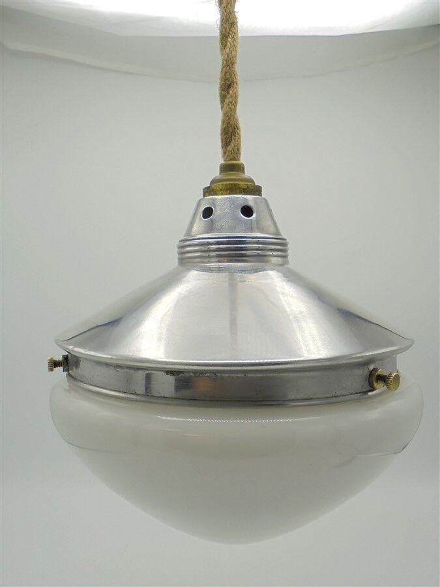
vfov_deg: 61.7
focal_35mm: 29
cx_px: 220
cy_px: 294
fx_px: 491
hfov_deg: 48.2
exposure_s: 1/80
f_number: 3.7
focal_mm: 5.3
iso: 100
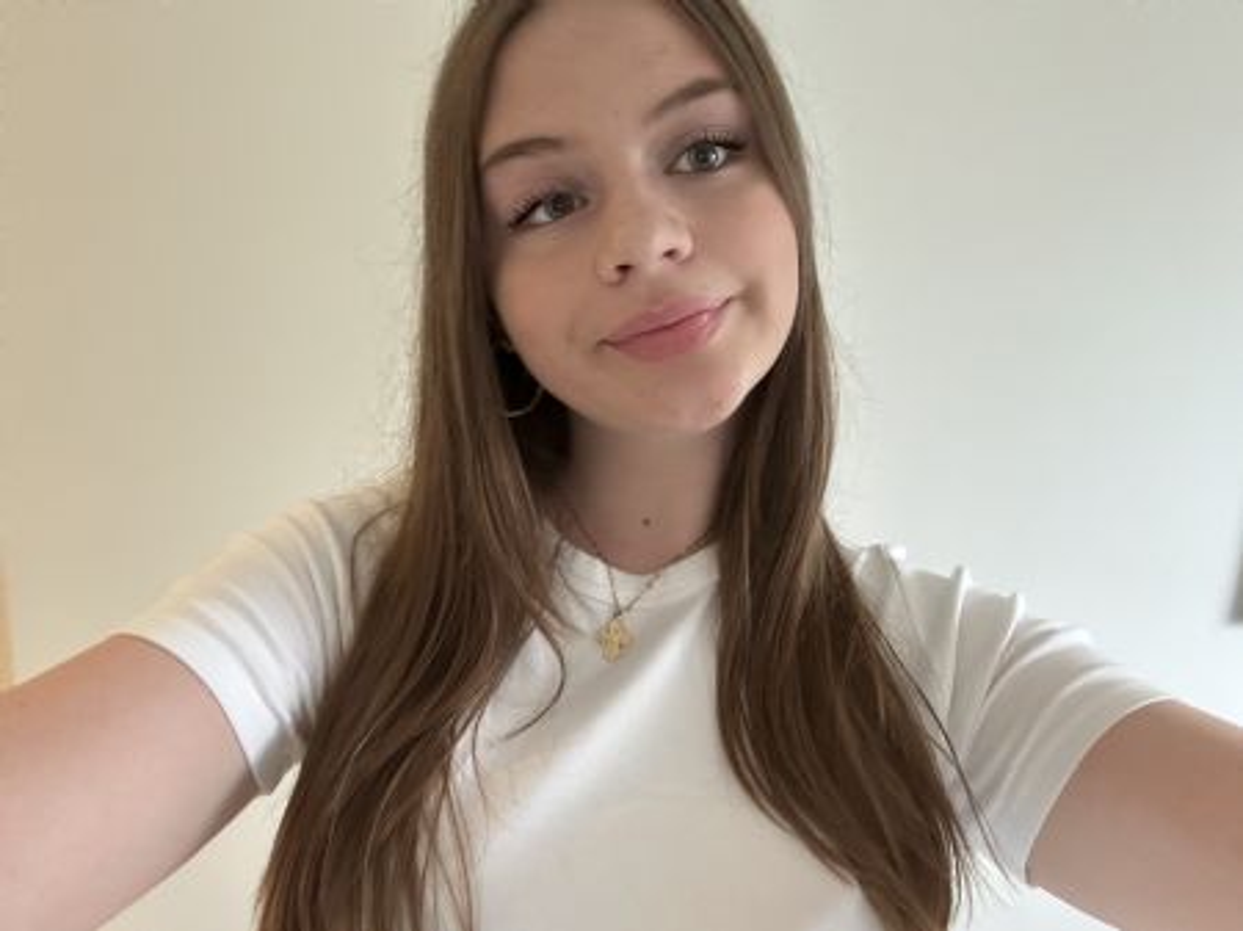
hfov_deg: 74.0
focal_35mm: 23
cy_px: 466
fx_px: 825
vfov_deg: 58.8
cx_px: 622
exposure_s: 1/25
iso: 400
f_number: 1.9
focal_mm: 2.69
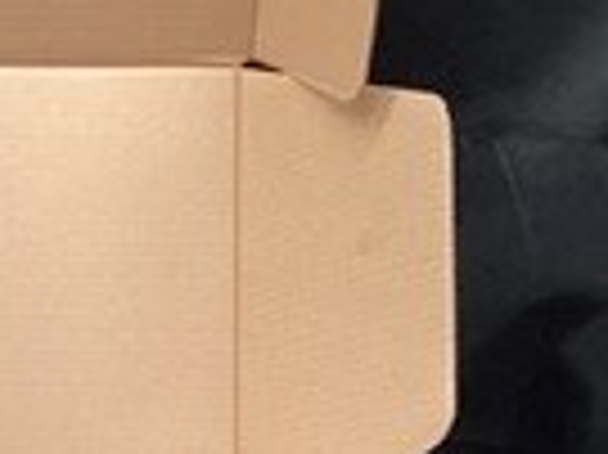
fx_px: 2580
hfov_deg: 12.8
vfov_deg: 9.7
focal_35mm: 147
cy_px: 755
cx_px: -257
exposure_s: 1/60
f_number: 2.4
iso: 250
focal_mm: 3.3
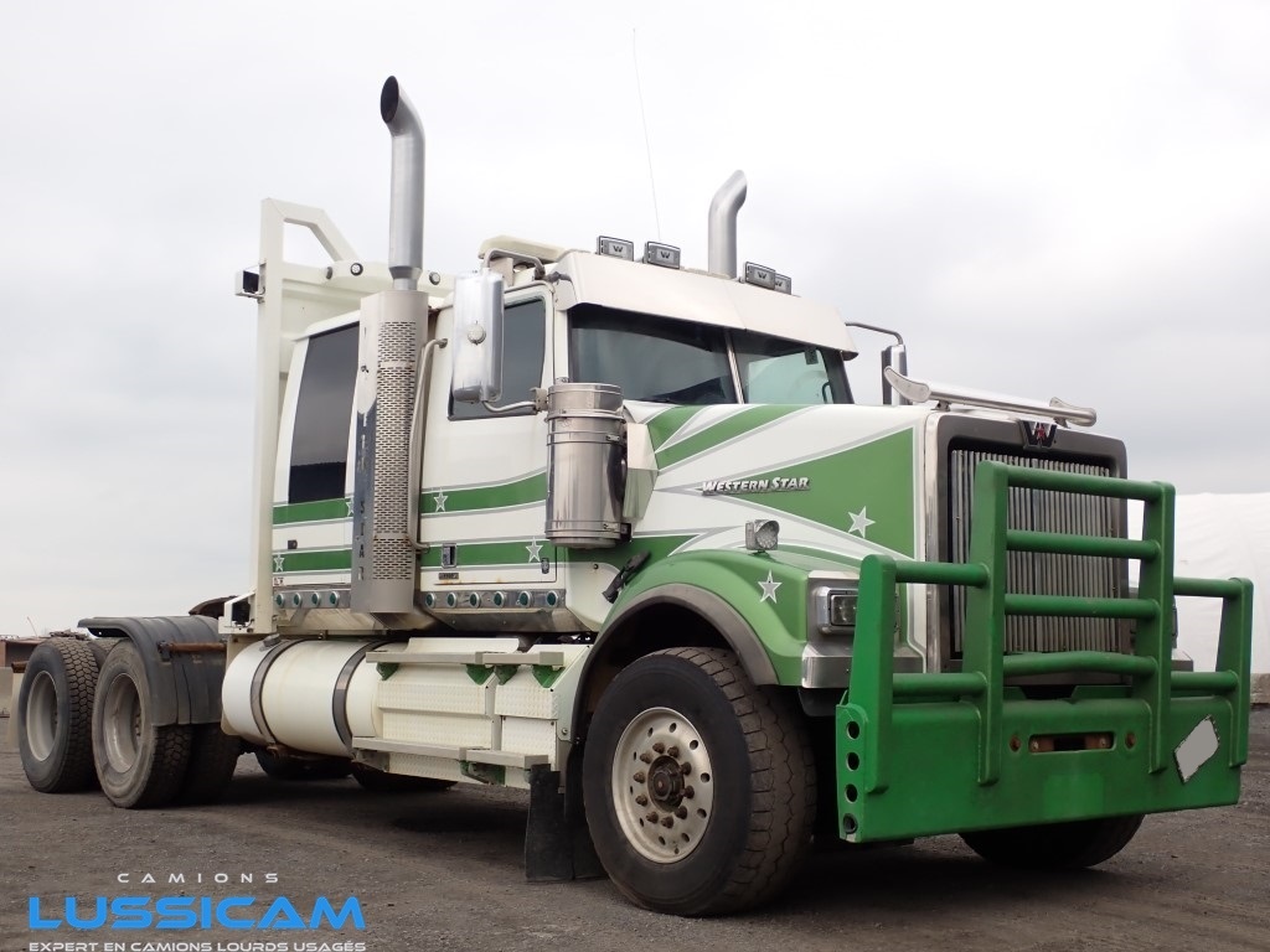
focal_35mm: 44
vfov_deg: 32.9
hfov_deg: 42.9
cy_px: 476
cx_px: 635
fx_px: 1614
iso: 100
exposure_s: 1/320
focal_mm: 7.84
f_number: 4
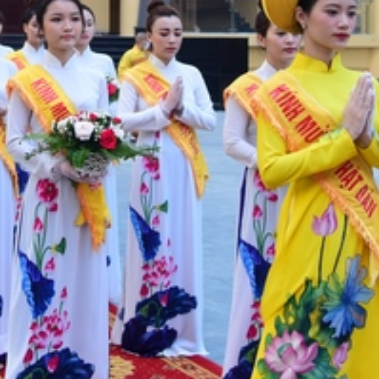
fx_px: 1065
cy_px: -13
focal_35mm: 86
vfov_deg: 19.5
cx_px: 15
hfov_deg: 19.7
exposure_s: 1/100
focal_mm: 31
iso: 500
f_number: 4
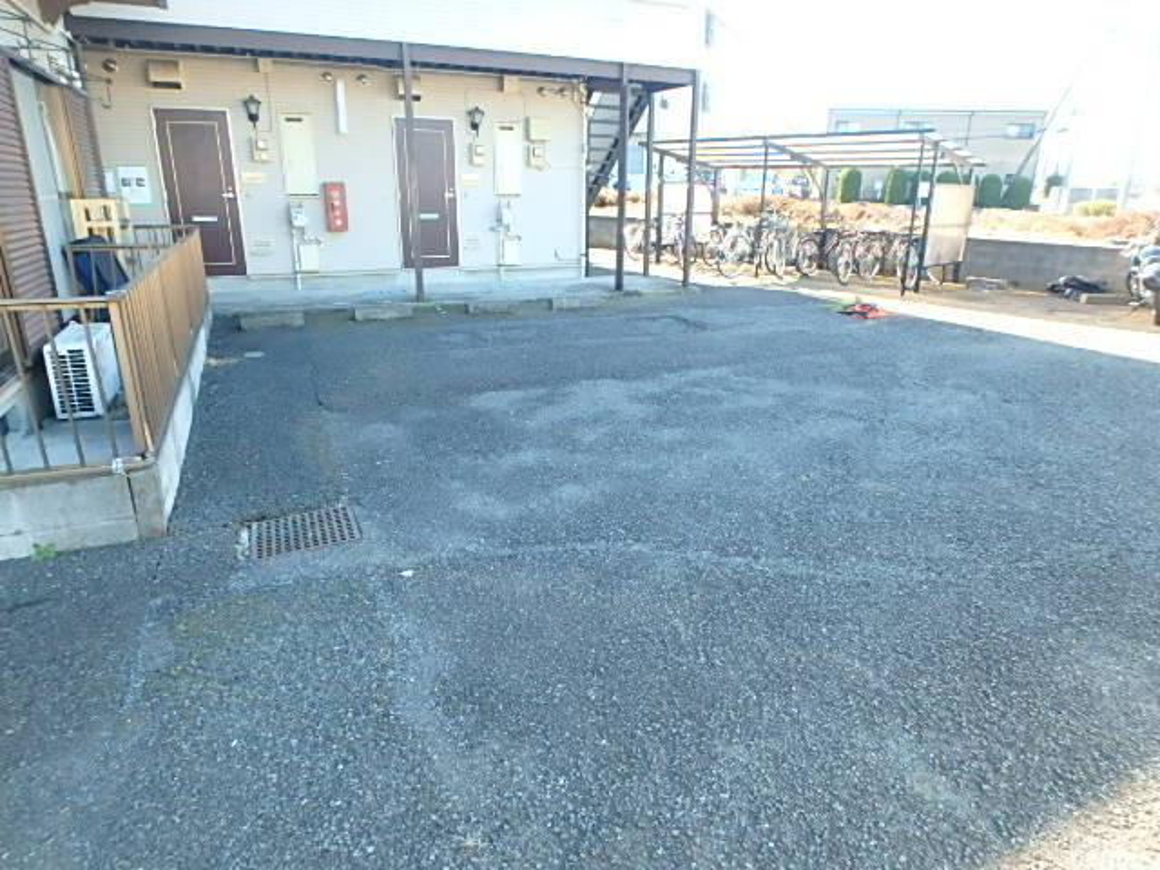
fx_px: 704
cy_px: 435
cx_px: 580
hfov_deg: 79.0
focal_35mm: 21
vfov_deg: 63.4
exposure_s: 1/250
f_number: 3.5
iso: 500
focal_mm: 3.7
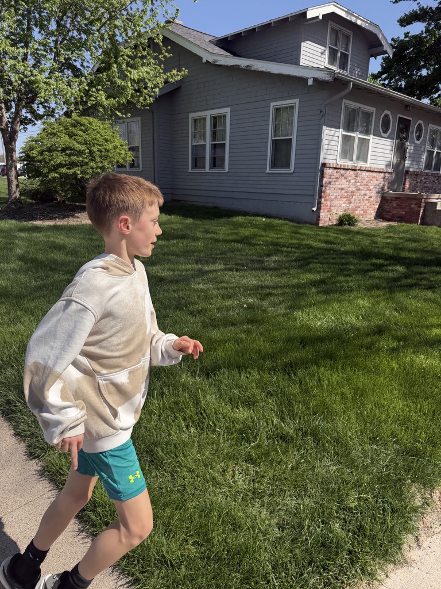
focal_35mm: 24
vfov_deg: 71.6
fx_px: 408
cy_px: 294
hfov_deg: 56.8
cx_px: 220
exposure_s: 1/4673
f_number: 1.78
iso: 125
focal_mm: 6.76
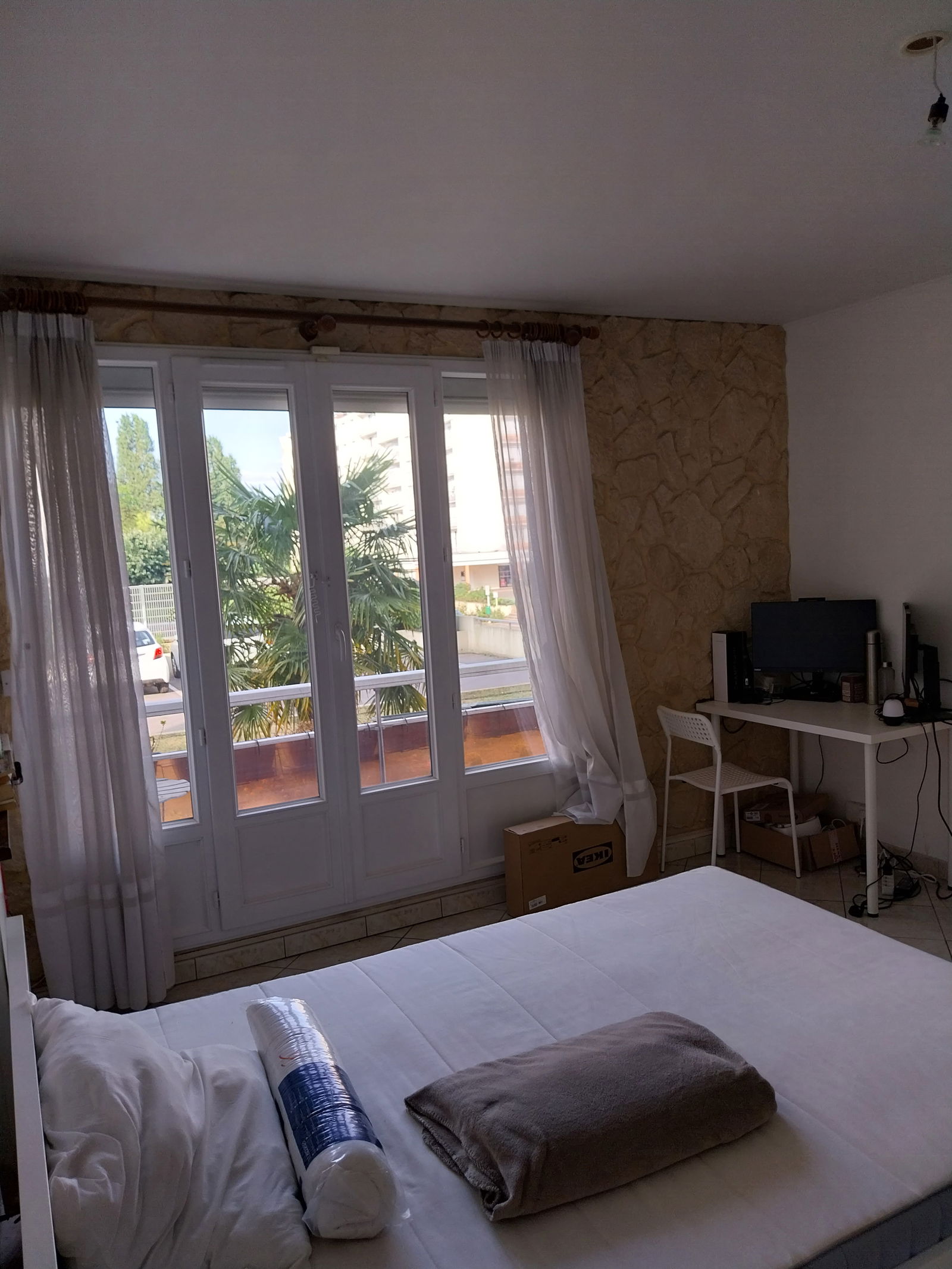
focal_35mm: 26
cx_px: 476
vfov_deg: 67.3
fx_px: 953
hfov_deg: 53.1
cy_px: 634
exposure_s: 1/100
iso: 32
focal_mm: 4
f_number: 1.8
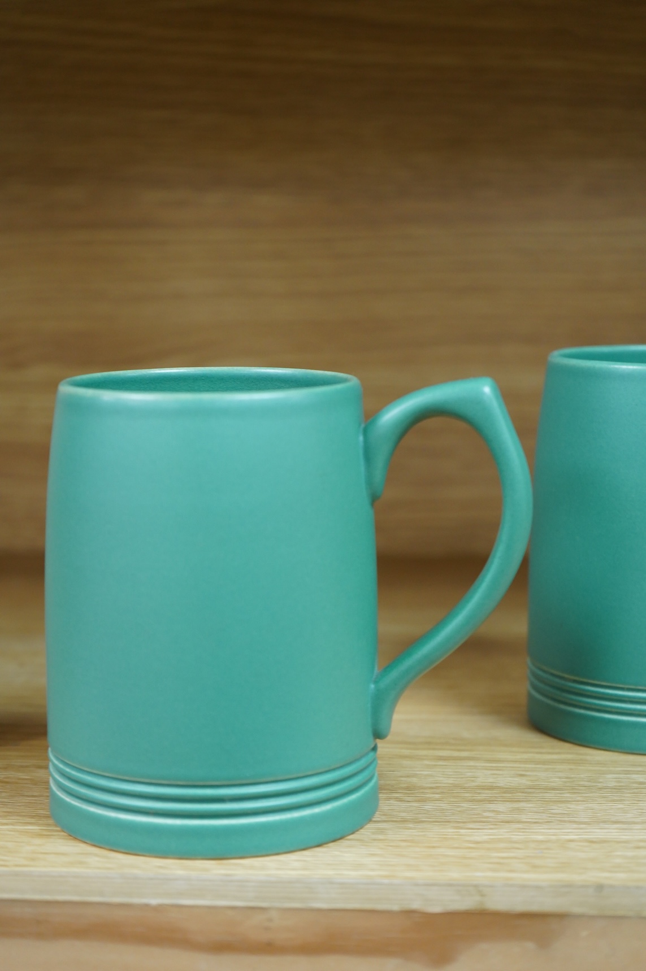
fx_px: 1887
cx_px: 323
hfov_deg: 19.4
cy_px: 486
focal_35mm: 70
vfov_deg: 28.9
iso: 2500
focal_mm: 70
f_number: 6.3
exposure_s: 1/100
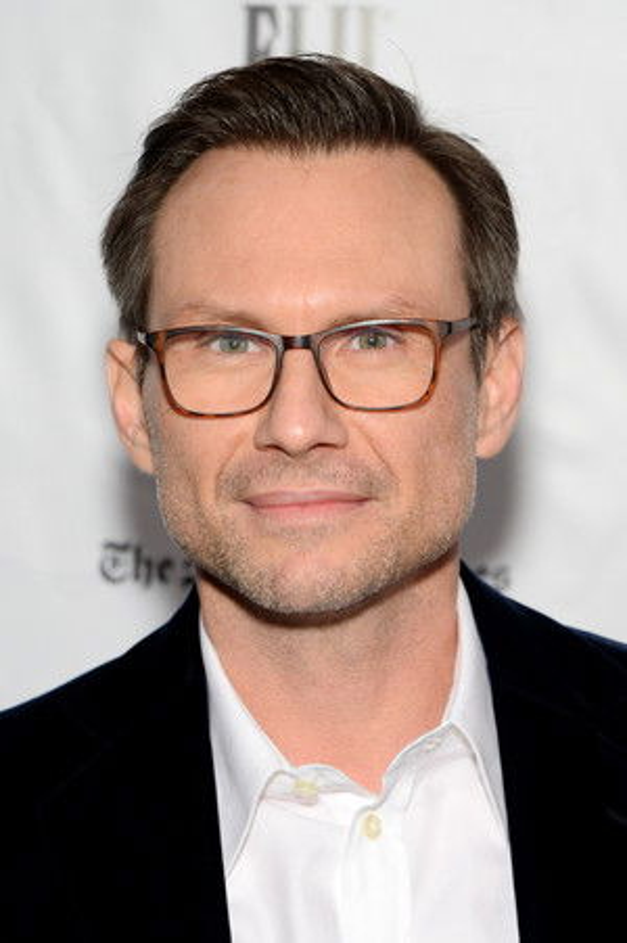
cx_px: 314
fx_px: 2930
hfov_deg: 12.2
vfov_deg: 18.3
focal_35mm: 112
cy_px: 472
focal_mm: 112
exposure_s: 1/125
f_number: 6.3
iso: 320
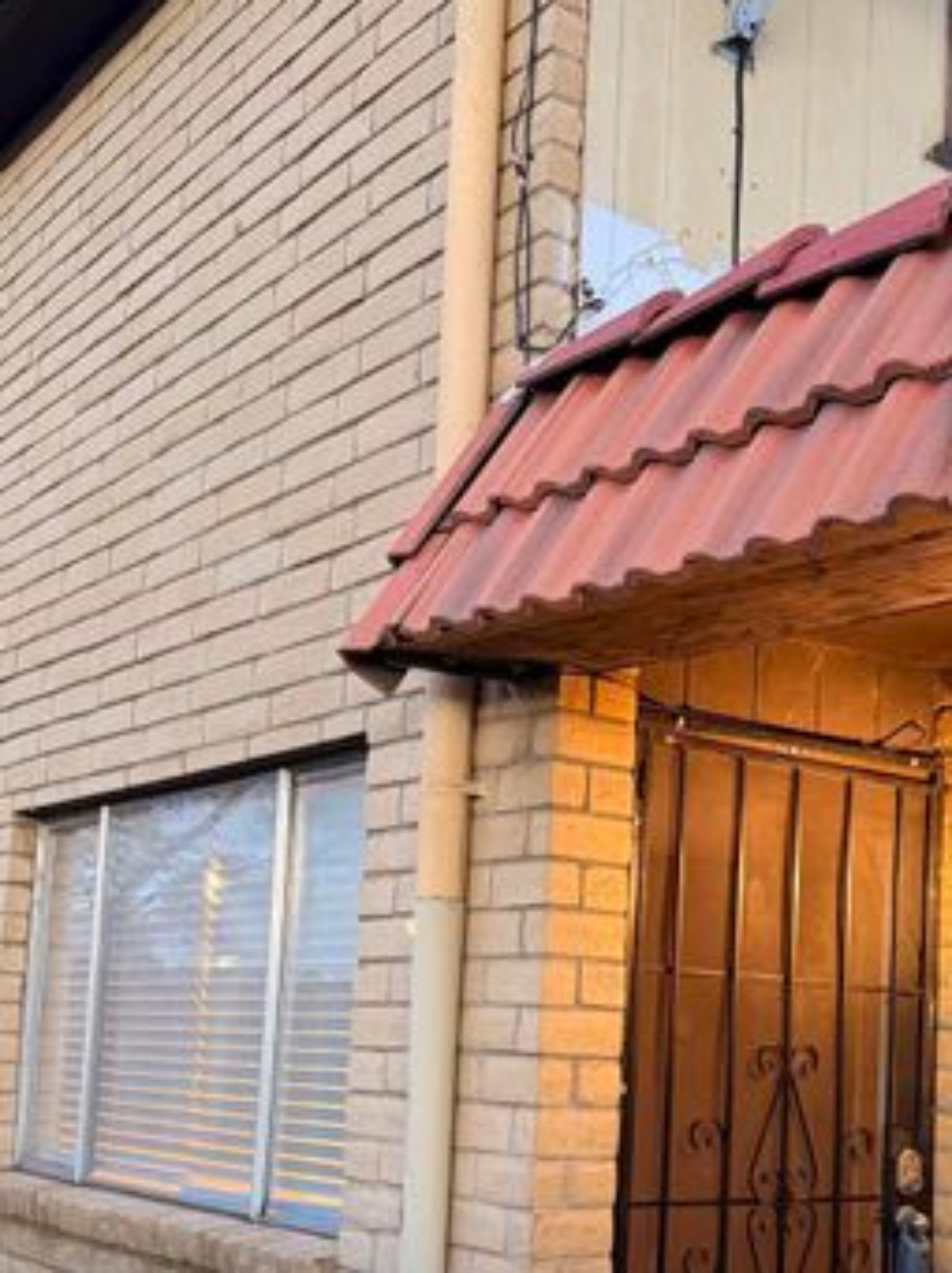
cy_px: 875
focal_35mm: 47
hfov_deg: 30.1
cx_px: 754
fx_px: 1727
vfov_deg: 39.9
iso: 640
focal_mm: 6.76
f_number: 1.78
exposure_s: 1/40
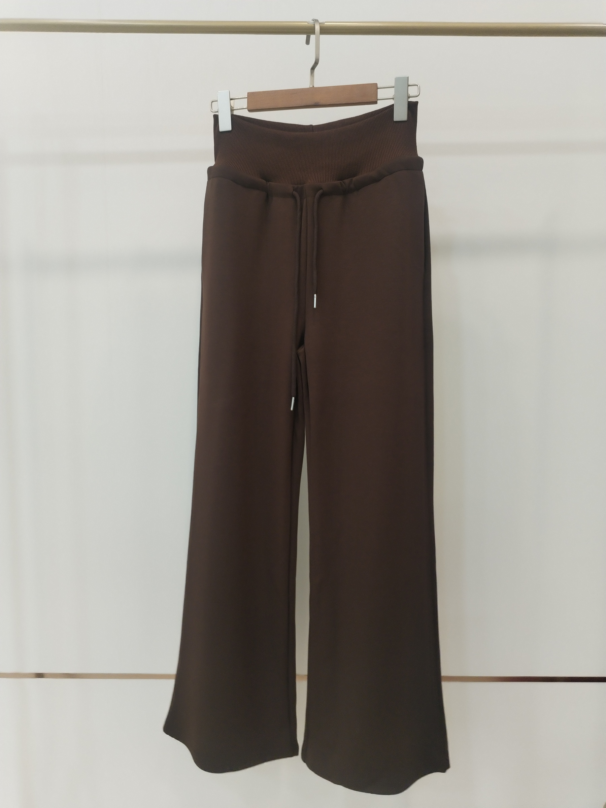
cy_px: 404
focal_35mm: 29
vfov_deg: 61.7
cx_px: 303
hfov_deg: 48.2
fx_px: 677
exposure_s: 1/50
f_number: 1.8
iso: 314
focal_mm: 4.75
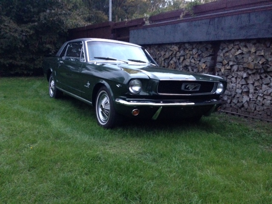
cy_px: 102
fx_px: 259
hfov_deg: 55.4
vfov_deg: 42.9
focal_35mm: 33
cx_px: 136
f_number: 2.4
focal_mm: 4.12
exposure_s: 1/15
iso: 640
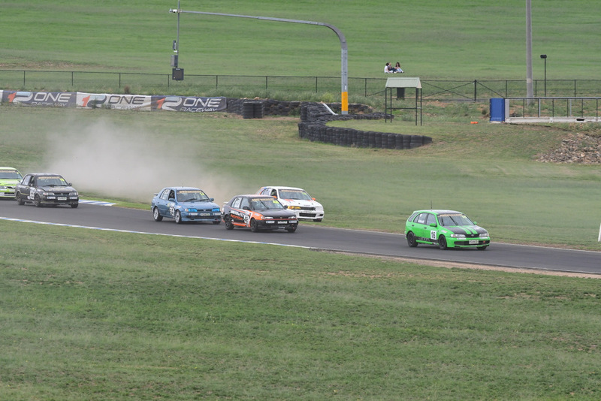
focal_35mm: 450
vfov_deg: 3.1
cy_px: 200
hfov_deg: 4.6
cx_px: 300
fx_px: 7515
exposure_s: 1/640
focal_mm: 300
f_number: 11
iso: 800
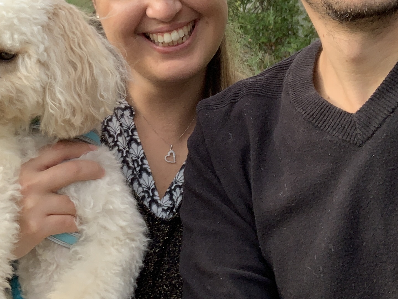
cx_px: 121
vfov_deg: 20.9
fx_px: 793
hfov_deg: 27.9
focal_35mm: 69
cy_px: 36
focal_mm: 2.87
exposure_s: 1/192
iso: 16
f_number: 2.2
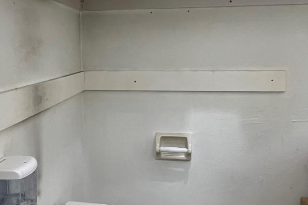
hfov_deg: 53.9
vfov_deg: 37.7
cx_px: 119
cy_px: 81
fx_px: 299
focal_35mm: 35
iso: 250
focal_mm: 1.57
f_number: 1.8
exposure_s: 1/120
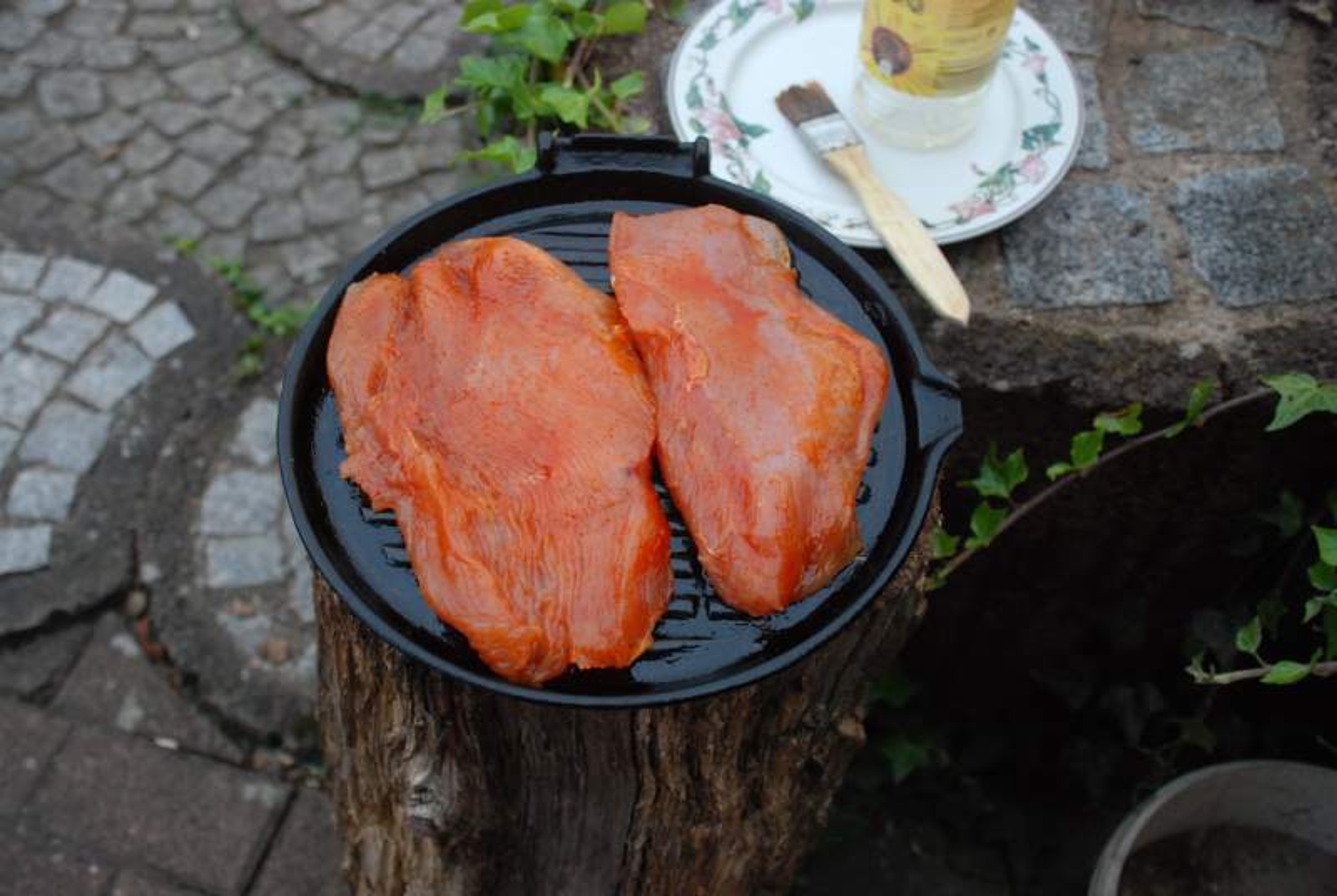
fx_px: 1339
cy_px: 448
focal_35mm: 36
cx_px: 668
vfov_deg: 37.0
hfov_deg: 53.1
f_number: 4
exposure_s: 1/30
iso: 720
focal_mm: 24
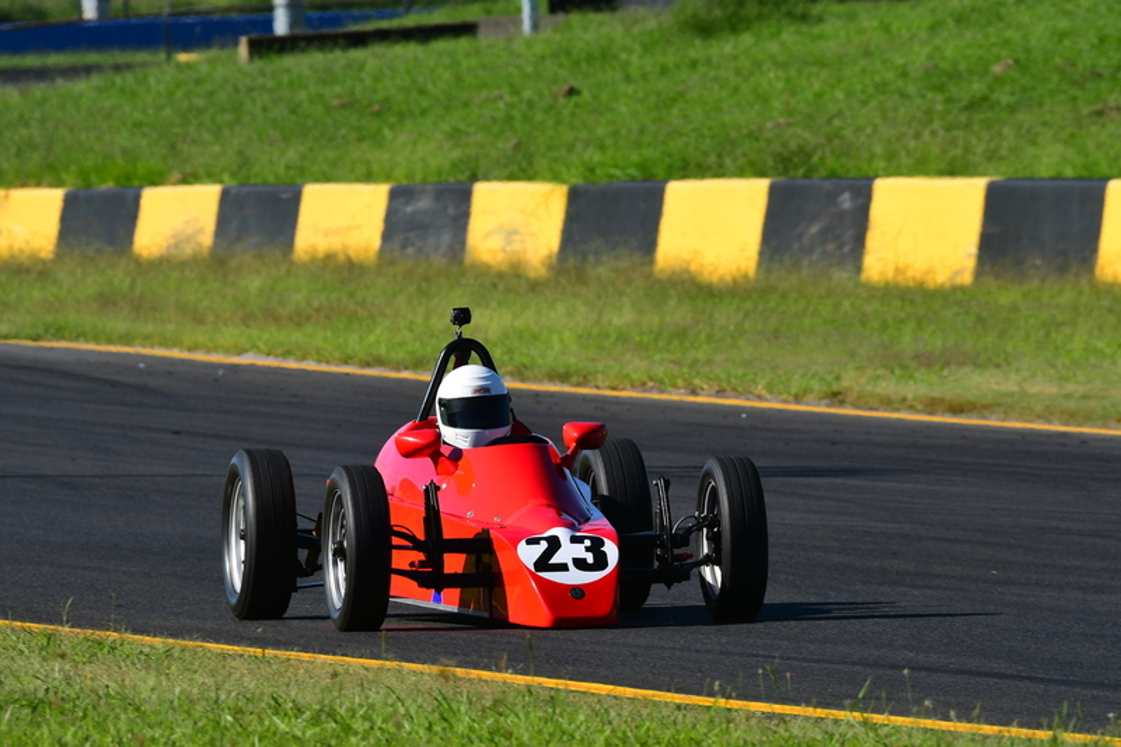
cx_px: 560
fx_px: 22414
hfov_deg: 2.9
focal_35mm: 720
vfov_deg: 1.9
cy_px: 374
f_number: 13
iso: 500
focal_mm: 480
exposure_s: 1/640
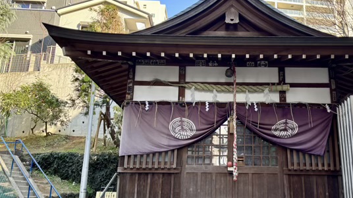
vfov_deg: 31.9
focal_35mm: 37
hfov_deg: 53.3
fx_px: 346
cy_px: 108
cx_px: 225
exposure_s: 1/168
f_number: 1.6
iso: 50
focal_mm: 5.96
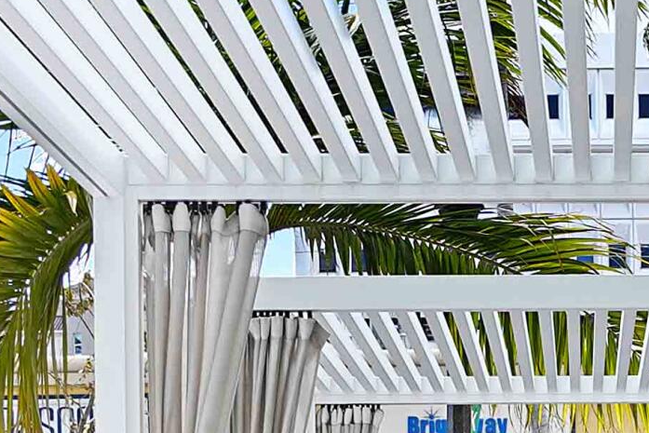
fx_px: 2560
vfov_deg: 9.4
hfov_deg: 14.2
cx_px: 672
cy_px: 665
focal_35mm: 142
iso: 50
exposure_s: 1/200
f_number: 5
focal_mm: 22
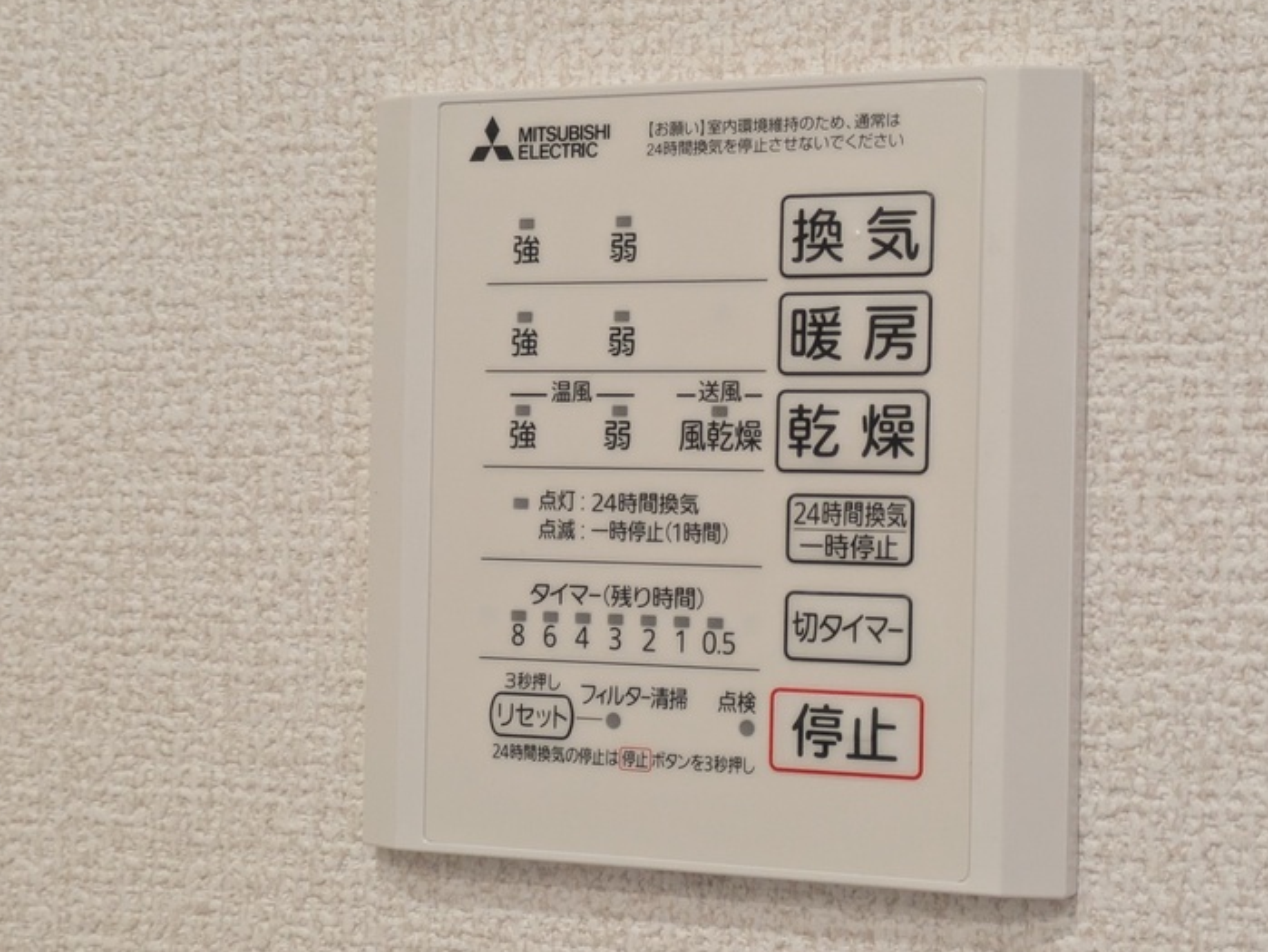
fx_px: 2565
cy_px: 473
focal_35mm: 70
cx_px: 726
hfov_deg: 27.7
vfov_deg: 21.0
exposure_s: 1/100
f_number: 1.89
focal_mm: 5.43
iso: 229
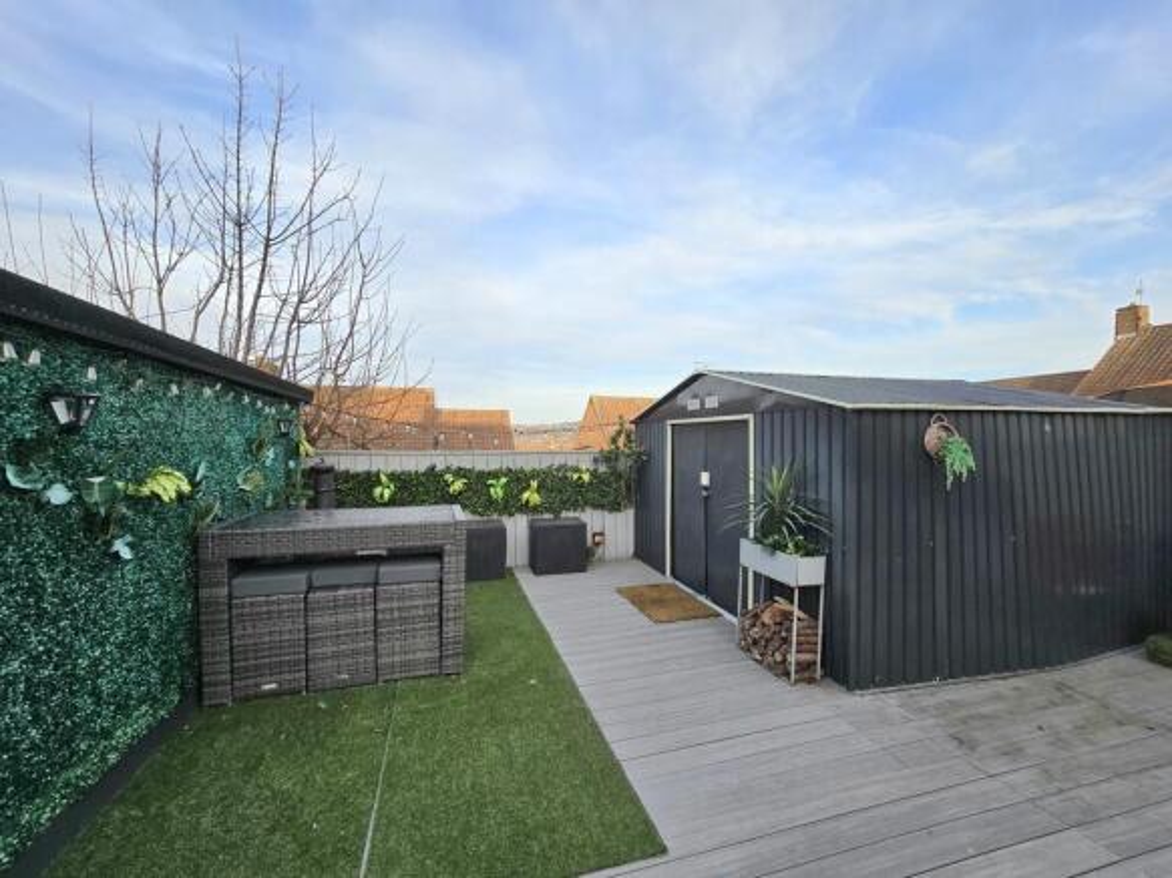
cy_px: 439
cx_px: 586
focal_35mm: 13
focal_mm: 2.2
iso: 50
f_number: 2.2
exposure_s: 1/455
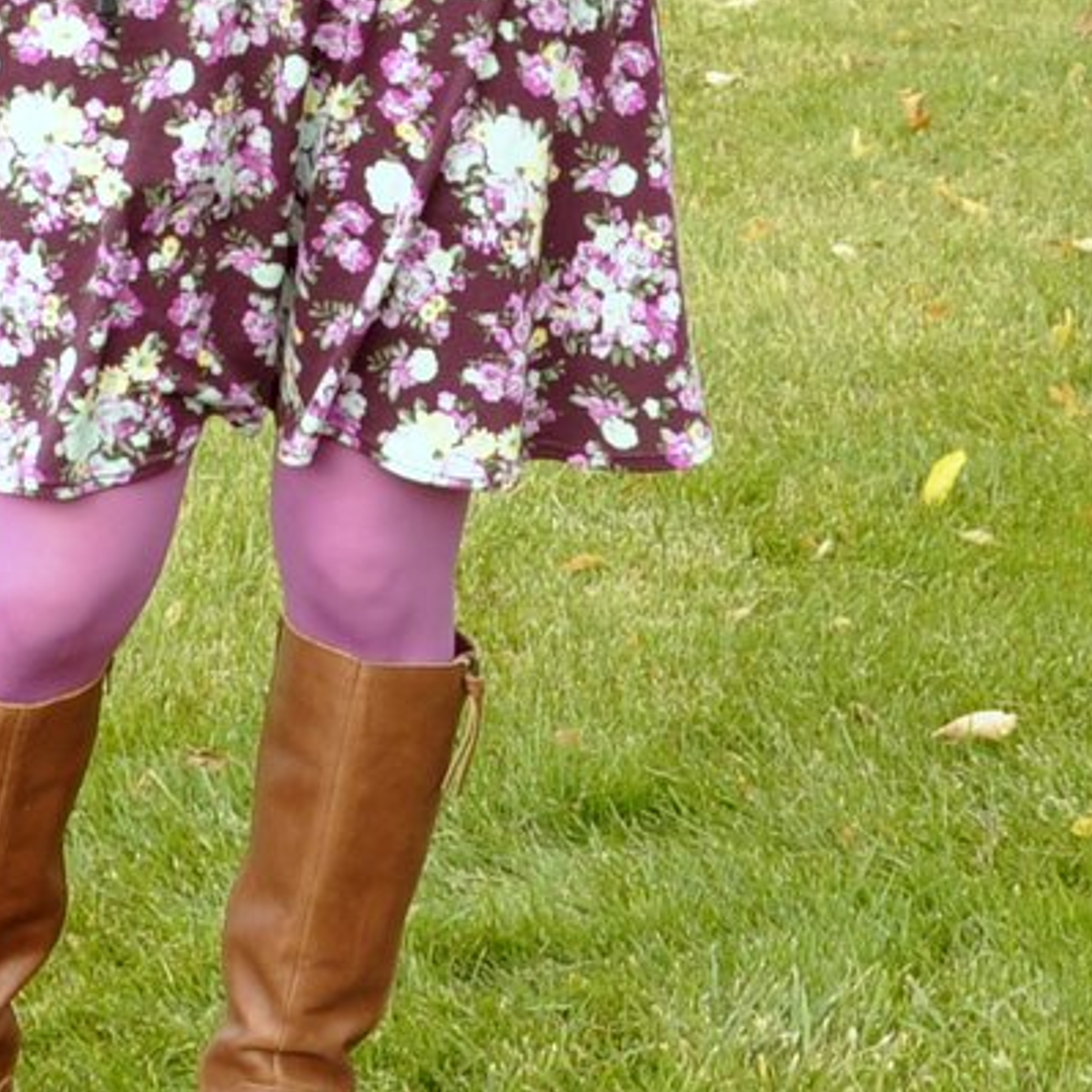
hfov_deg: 24.5
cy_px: -131
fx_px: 2463
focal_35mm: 69
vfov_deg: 23.4
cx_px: 185
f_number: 5
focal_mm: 18
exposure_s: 1/160
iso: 200
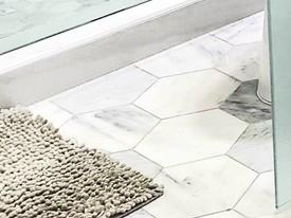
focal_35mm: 134
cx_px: 610
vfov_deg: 9.8
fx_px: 1126
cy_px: -296
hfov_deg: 12.6
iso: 100
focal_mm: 6.4
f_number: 1.8
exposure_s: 1/120
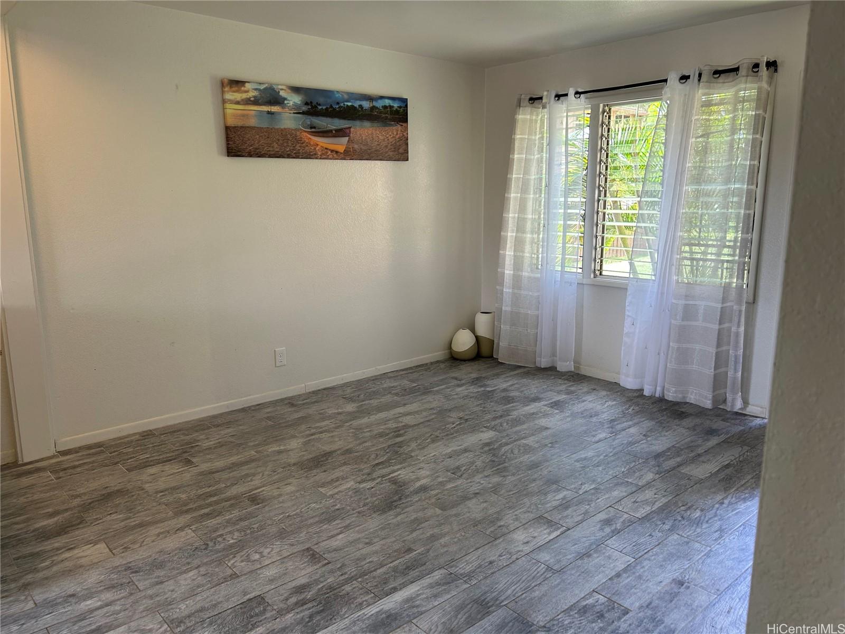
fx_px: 635
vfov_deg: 53.1
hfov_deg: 67.3
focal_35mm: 26
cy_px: 317
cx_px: 422
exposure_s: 1/120
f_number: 1.5
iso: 64
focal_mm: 5.7
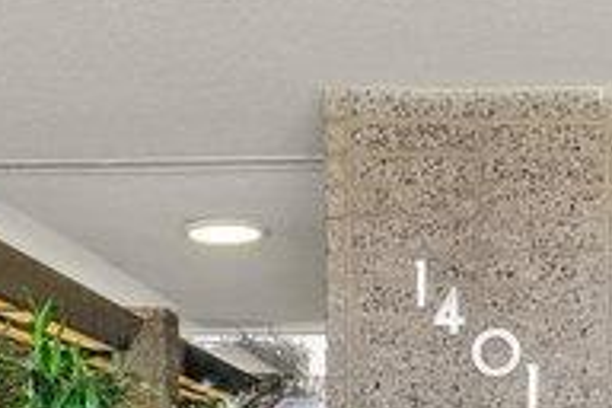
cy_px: 505
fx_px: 1088
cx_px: 465
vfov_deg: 19.8
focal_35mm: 64
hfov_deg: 30.8
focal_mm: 12
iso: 100
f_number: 8
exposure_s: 1/5
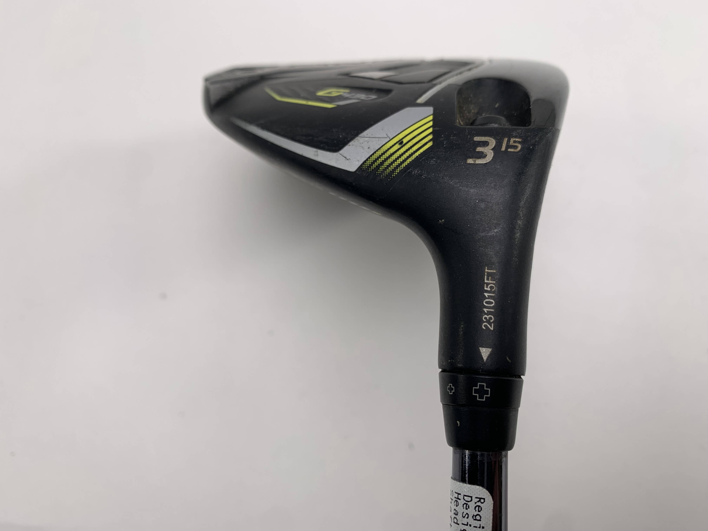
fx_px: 532
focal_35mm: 26
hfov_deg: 67.3
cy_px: 266
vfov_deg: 53.1
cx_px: 354
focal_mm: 4.25
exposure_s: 1/180
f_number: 1.8
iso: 25
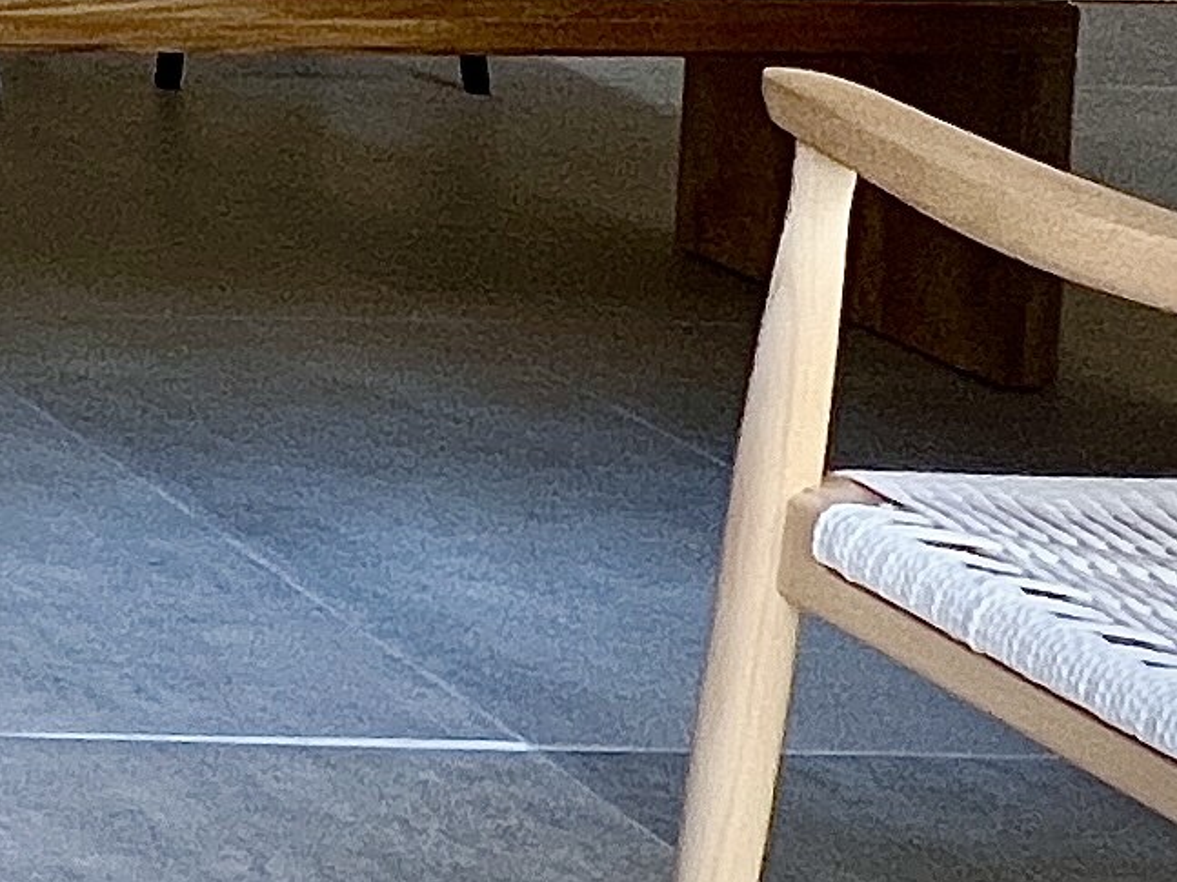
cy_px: -611
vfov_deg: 16.0
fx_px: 2754
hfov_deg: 13.8
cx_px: -1848
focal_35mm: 81
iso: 100
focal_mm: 1.57
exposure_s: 1/120
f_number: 1.8
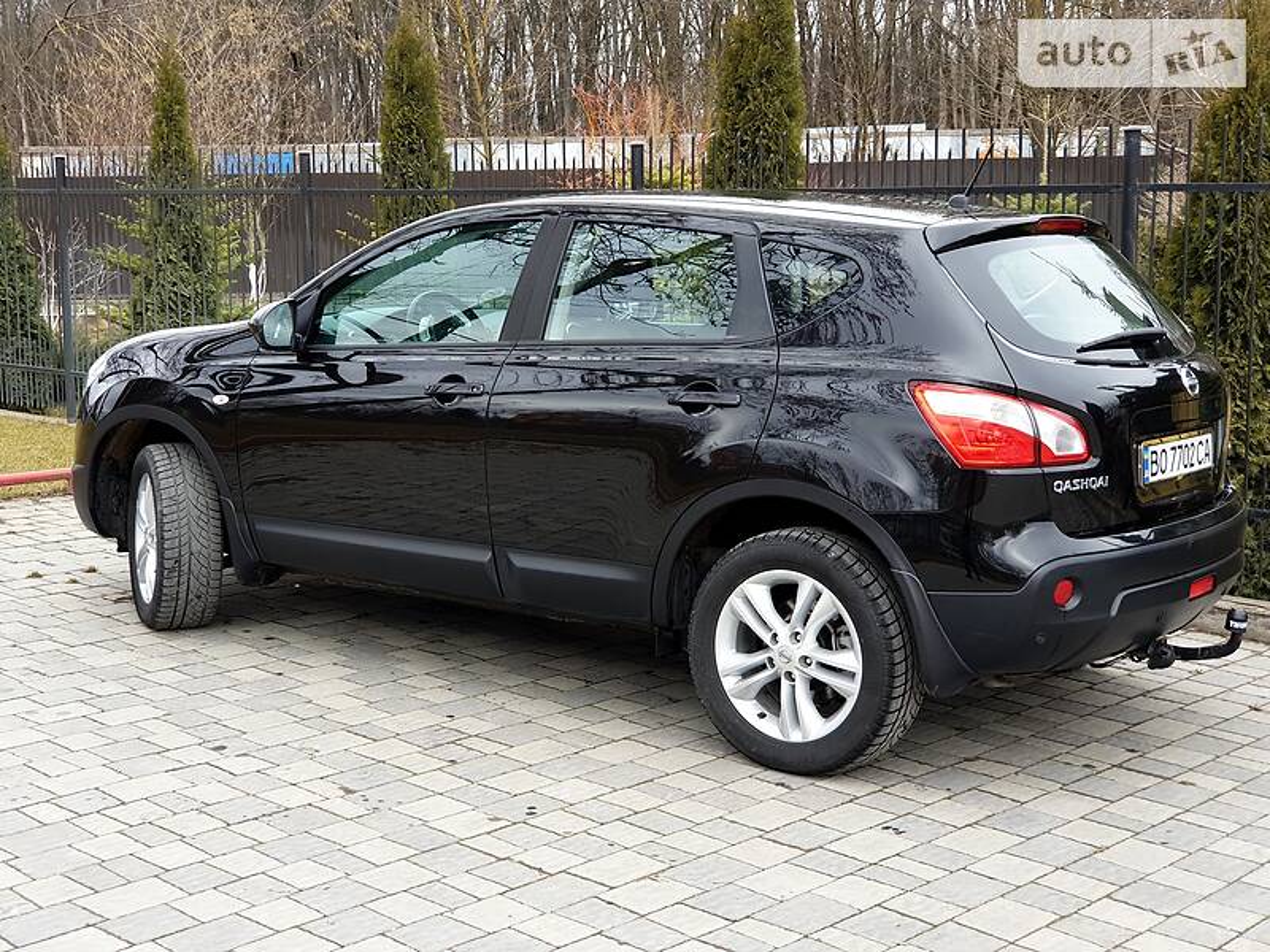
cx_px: 635
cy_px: 476
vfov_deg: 28.0
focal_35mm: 52
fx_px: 1908
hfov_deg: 36.8
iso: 50
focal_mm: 6
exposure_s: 1/120
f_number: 2.4
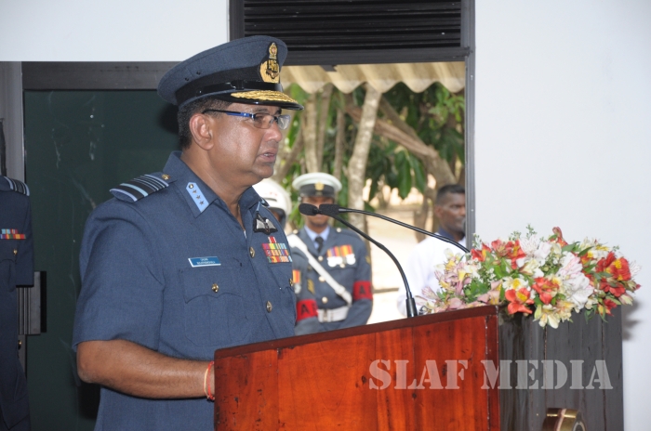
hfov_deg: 17.1
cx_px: 326
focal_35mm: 120
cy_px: 216
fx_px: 2166
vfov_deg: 11.4
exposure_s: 1/80
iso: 640
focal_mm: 80
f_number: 6.3
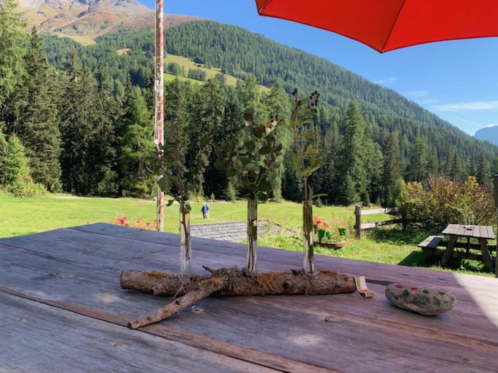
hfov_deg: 67.3
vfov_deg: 53.1
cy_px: 186
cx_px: 249
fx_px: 374
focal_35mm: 26
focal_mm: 4.25
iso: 25
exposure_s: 1/507
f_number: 1.8
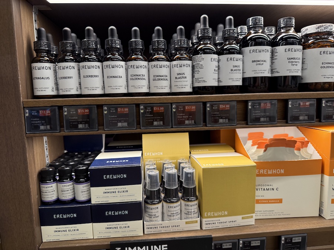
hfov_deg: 71.6
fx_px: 232
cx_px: 167
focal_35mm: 24
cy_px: 125
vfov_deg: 56.8
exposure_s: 1/121
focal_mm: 6.76
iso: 160
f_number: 1.78
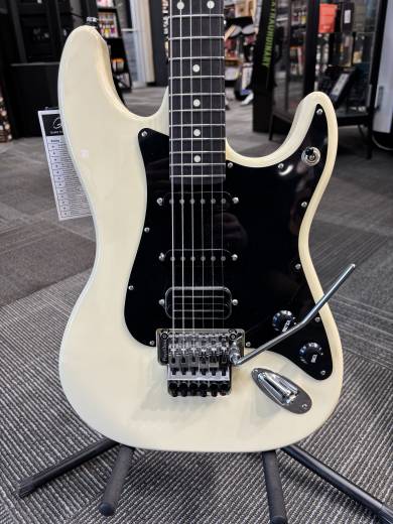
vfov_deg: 67.3
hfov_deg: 53.1
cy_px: 262
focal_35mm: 26
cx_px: 196
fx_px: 394
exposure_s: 1/60
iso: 80
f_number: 1.6
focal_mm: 5.96
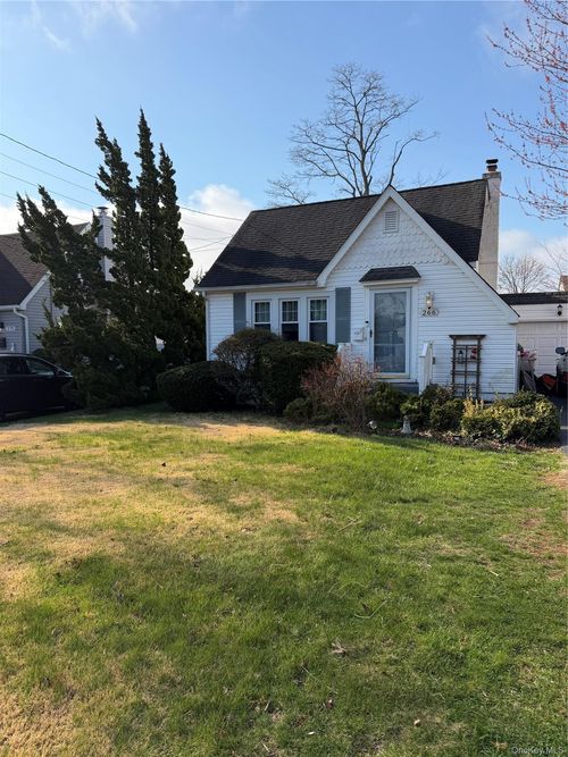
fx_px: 525
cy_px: 378
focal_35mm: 24
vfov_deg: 71.6
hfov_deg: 56.8
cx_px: 284
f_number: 1.78
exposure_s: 1/4167
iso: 100
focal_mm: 6.76
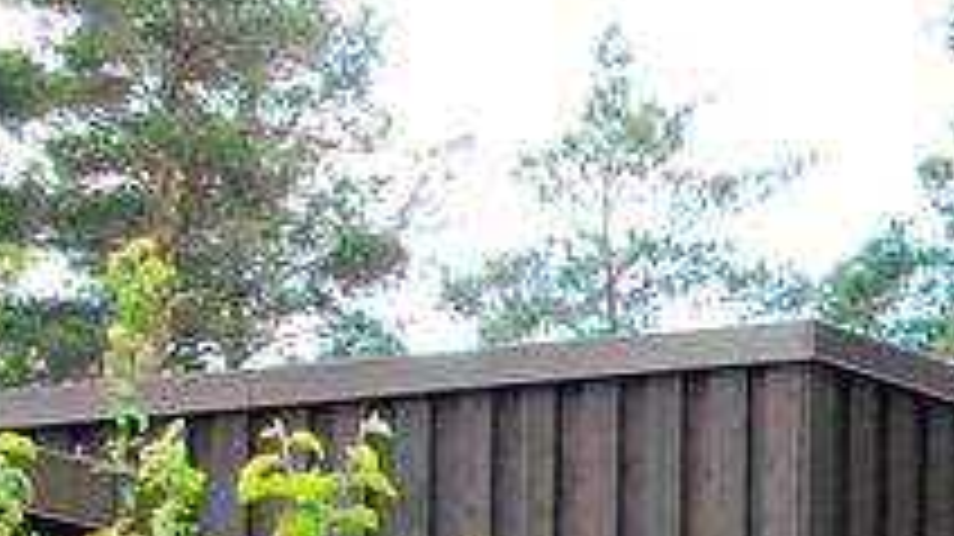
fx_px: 6739
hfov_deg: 7.7
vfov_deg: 4.4
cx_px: 2066
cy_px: 1466
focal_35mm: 267
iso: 800
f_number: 8
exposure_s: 1/250
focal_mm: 35
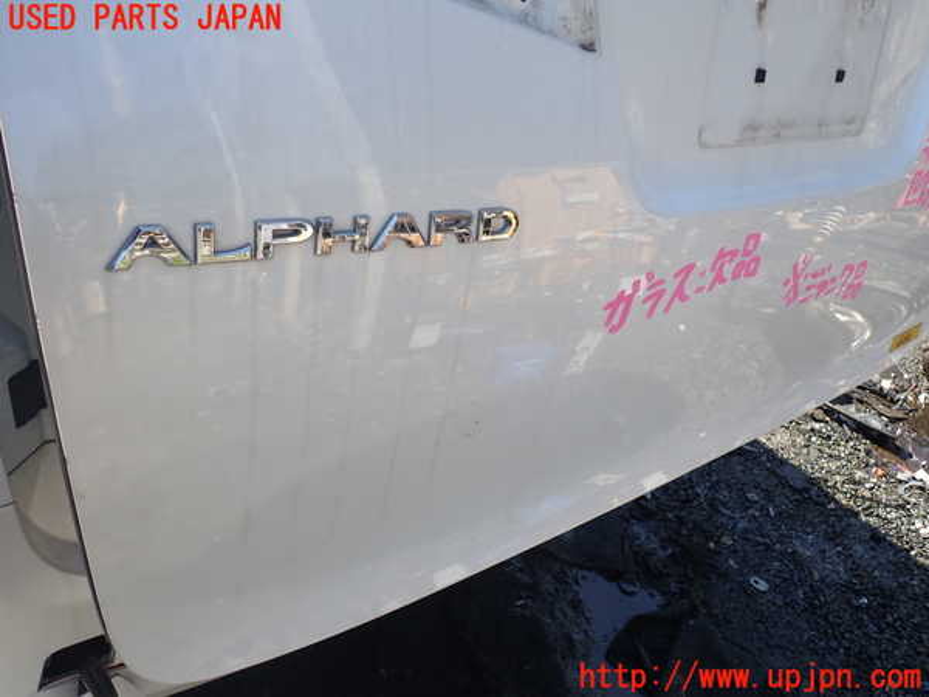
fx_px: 805
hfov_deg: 60.0
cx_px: 464
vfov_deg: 46.8
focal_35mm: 30
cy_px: 348
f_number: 3.2
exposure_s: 1/400
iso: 100
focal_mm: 5.4
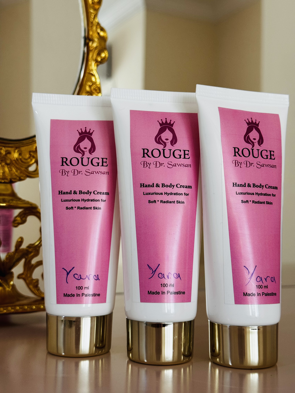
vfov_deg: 39.7
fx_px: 545
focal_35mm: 48
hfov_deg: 30.3
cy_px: 196
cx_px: 148
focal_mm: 6.76
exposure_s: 1/63
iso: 100
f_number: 1.78
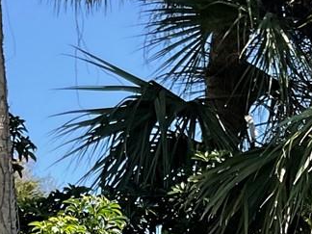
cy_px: 544
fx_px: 1289
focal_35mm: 143
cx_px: 79
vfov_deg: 9.4
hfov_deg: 13.8
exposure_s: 1/997
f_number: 1.8
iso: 16
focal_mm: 3
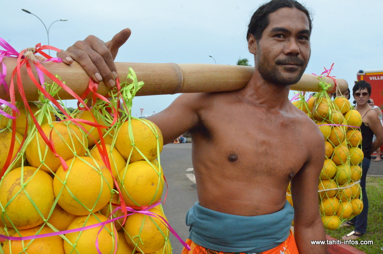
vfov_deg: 43.4
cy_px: 127
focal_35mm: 30
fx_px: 319
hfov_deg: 62.0
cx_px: 192
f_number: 16
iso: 4000
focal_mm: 20
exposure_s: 1/1000
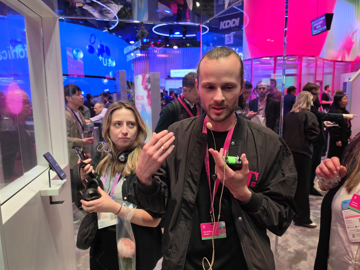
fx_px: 250
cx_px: 184
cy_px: 130
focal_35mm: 24
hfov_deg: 71.6
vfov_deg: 56.8
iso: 40
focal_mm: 6.5
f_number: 1.4
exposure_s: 1/103
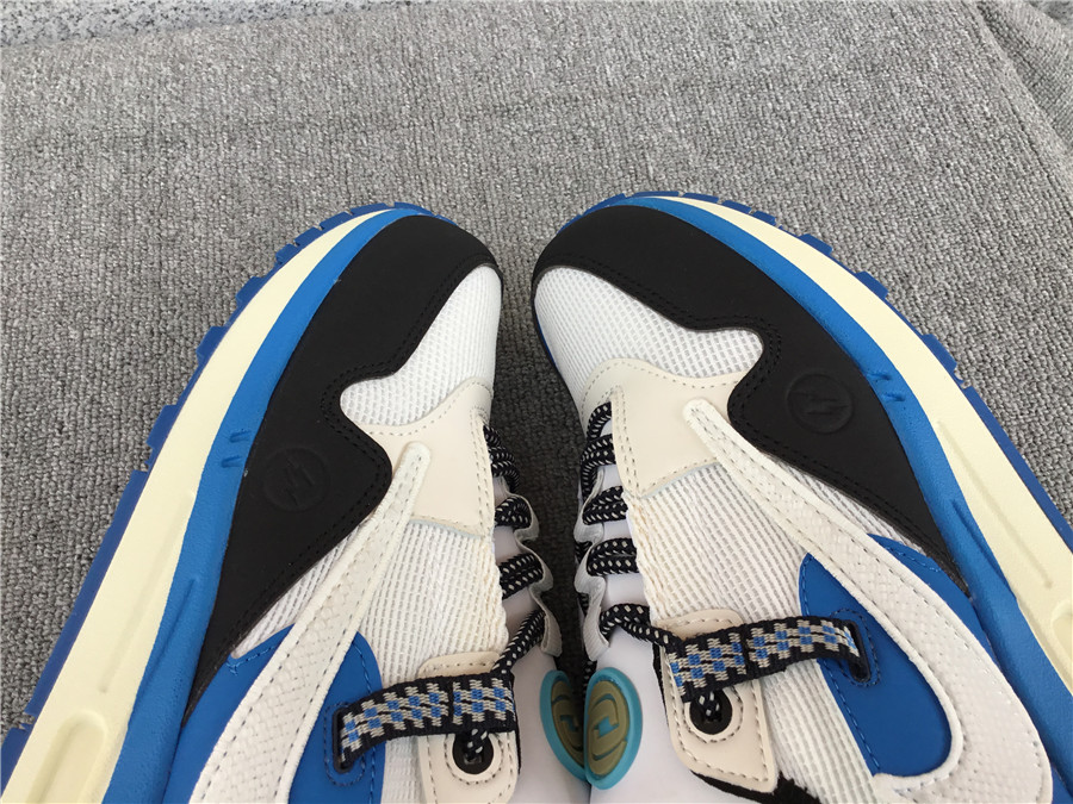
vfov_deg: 45.4
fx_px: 961
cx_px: 536
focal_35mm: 31
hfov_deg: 58.4
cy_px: 402
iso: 25
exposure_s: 1/323
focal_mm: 3.3
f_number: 2.4
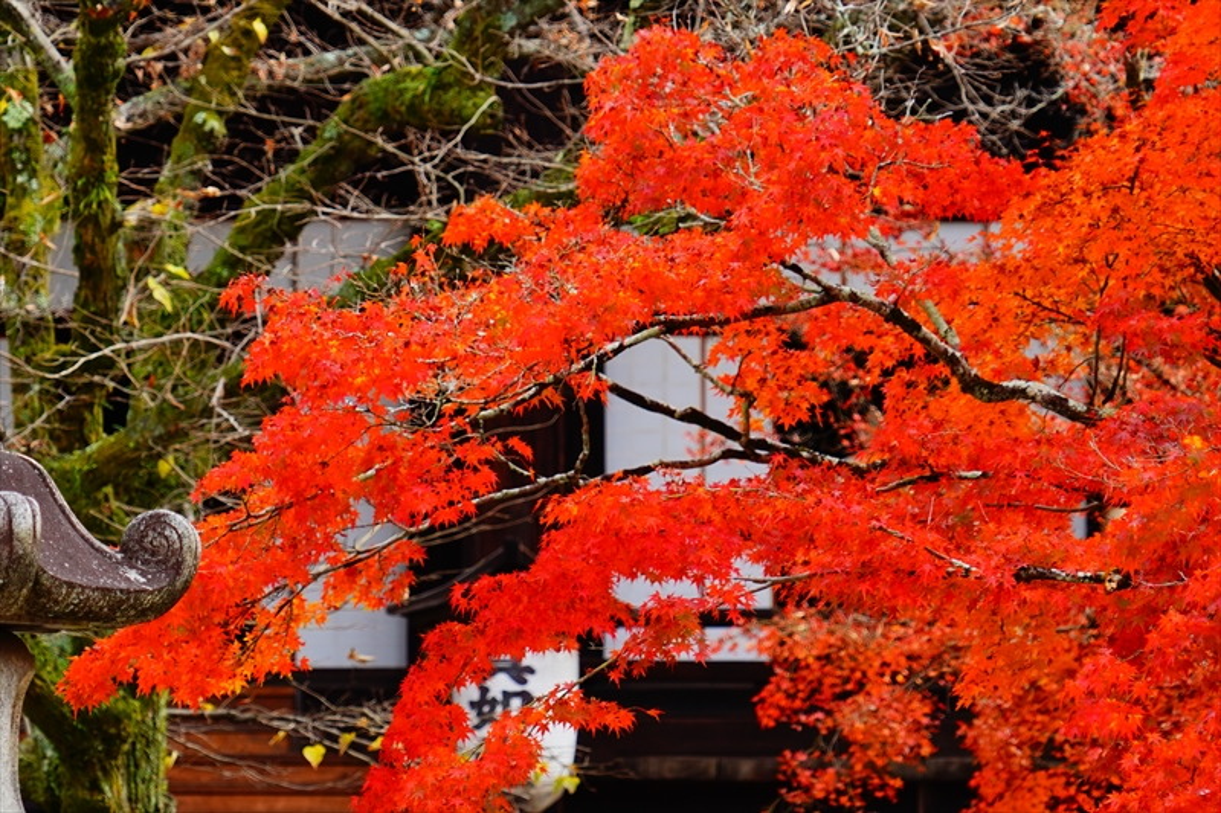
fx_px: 6917
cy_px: 406
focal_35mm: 204
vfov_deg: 6.7
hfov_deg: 10.1
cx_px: 610
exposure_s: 1/250
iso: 250
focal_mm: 136
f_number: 5.6
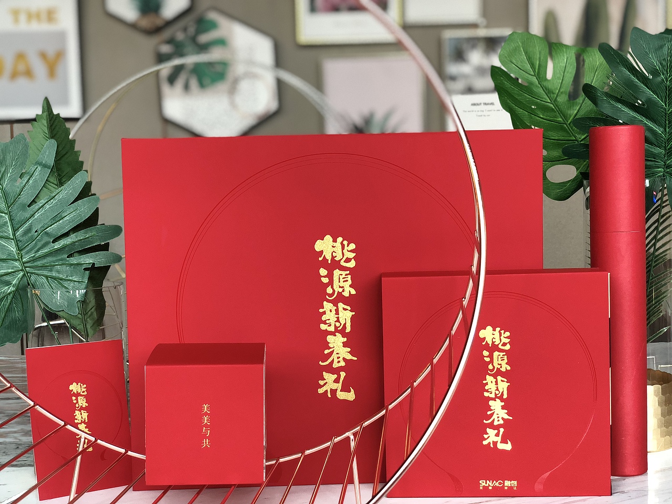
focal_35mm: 52
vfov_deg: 28.0
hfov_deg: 36.8
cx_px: 336
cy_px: 252
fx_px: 1009
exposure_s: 1/50
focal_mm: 6
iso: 100
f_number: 2.4
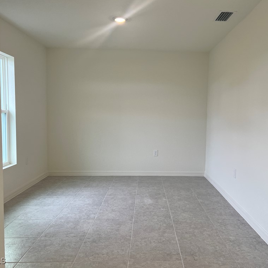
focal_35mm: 31
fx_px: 272
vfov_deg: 52.5
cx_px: 153
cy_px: 133
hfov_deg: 52.4
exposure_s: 1/161
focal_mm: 5.7
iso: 50
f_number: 1.5
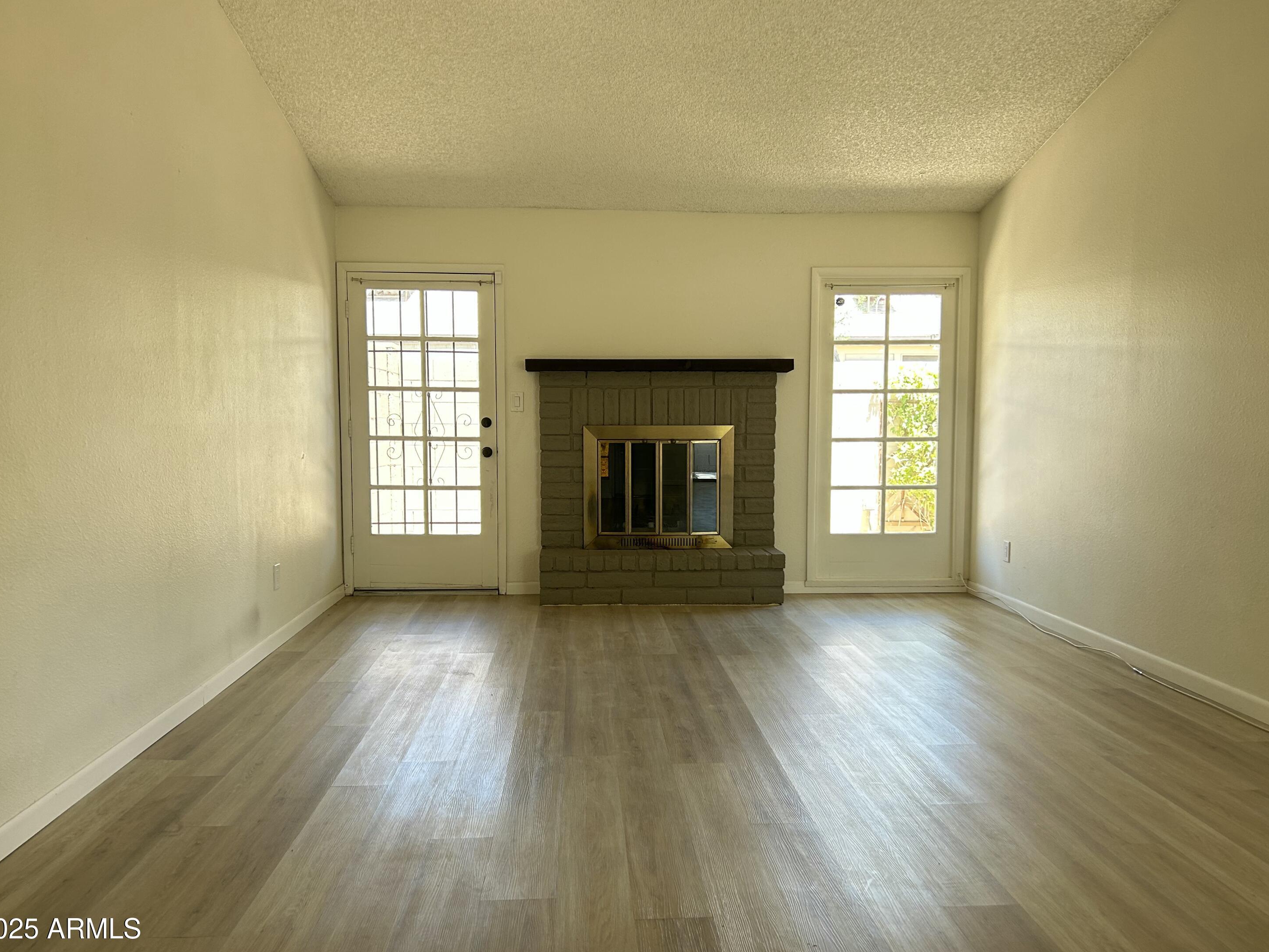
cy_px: 480
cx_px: 634
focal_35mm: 27
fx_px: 990
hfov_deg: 65.3
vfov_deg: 51.4
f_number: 1.5
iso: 100
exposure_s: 1/121
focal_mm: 5.7
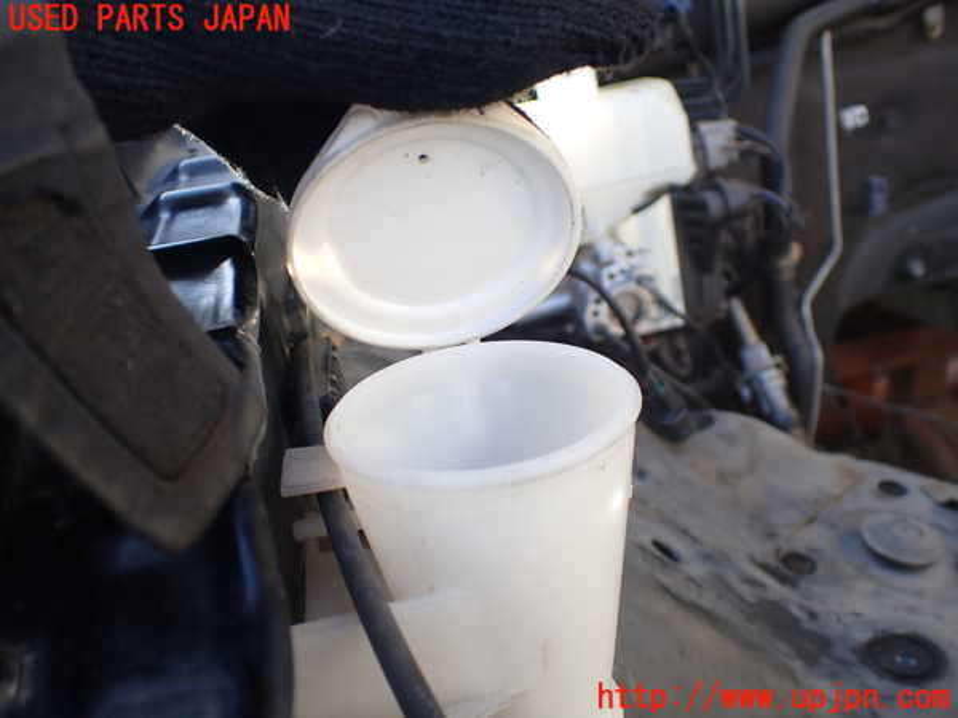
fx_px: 830
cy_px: 359
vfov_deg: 46.8
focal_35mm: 30
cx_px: 479
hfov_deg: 60.0
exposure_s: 1/200
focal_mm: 5.4
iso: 100
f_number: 2.3
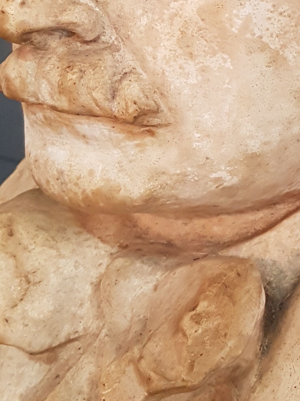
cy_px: 94
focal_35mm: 74
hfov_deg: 18.8
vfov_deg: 26.0
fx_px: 855
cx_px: 364
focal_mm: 4.2
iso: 250
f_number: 1.7
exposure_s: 1/20
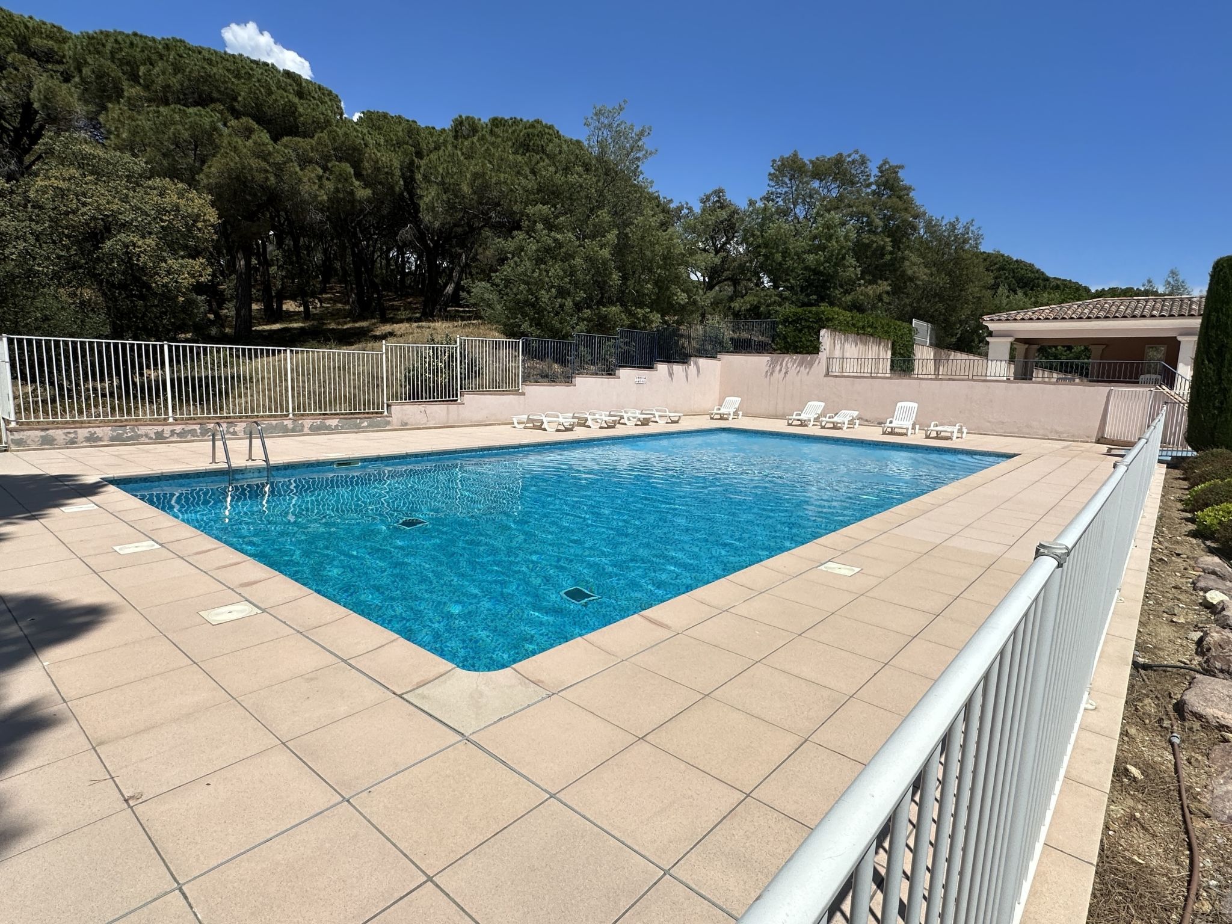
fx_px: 498
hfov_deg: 102.1
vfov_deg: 85.7
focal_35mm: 14
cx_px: 616
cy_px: 462
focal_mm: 2.22
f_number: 2.2
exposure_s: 1/4831
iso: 50
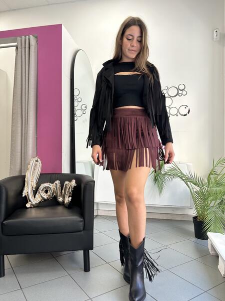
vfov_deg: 67.3
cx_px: 112
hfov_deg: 53.1
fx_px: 225
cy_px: 150
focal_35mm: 26
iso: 32
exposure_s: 1/100
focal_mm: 5.7
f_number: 1.5
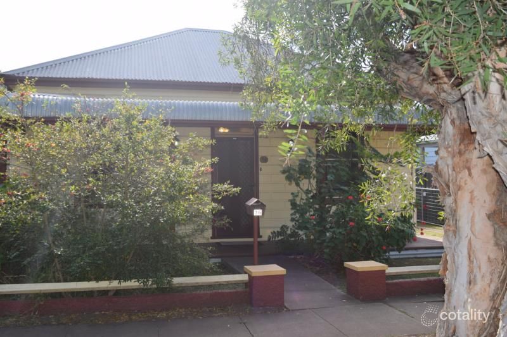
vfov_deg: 38.3
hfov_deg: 55.1
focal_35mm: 34
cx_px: 254
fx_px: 486
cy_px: 168
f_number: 6.3
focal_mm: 23
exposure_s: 1/160
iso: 100
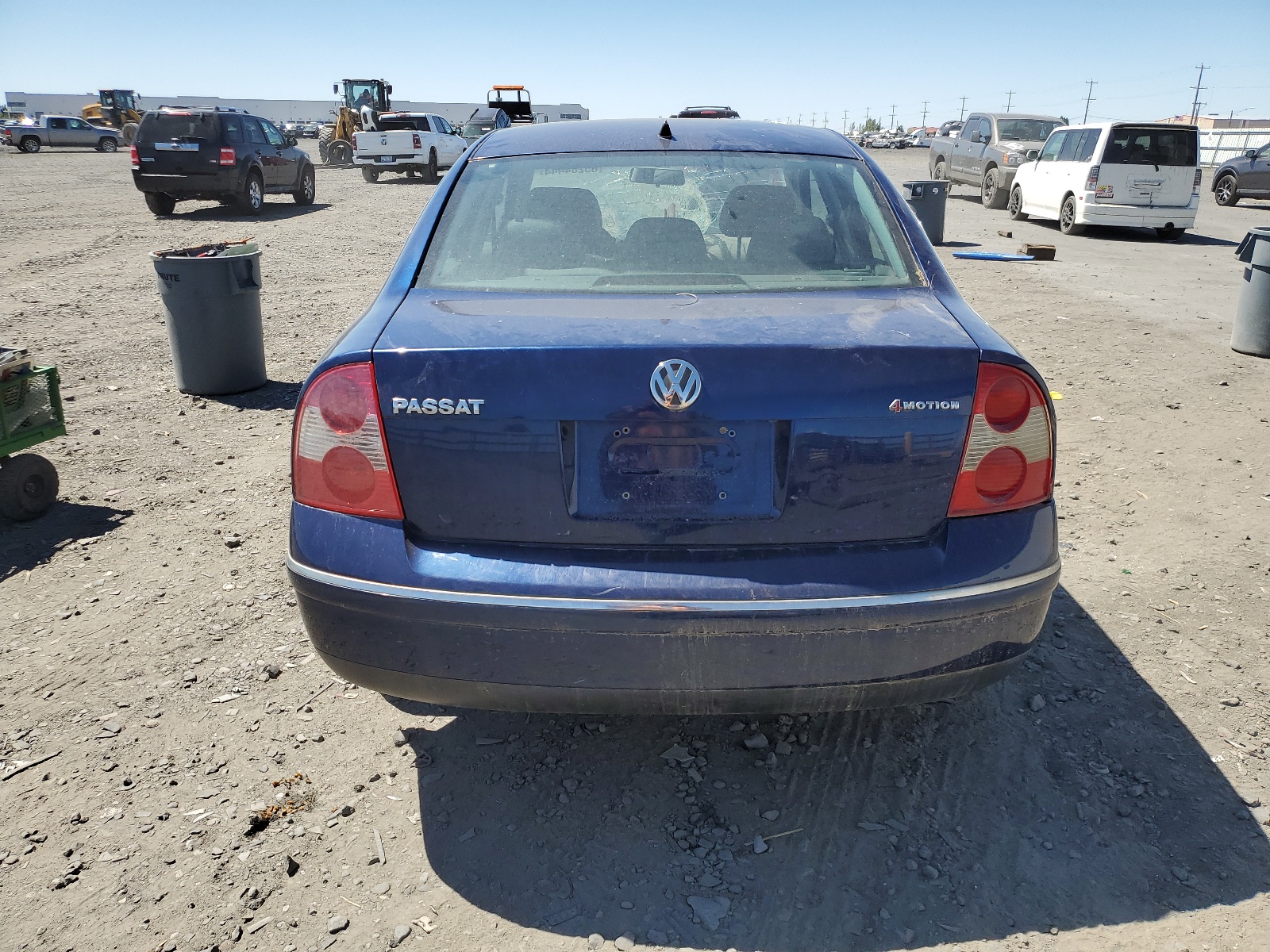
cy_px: 476
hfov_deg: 67.3
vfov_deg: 53.1
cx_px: 635
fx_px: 954
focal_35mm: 26
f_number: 1.5
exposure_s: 1/2500
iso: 50
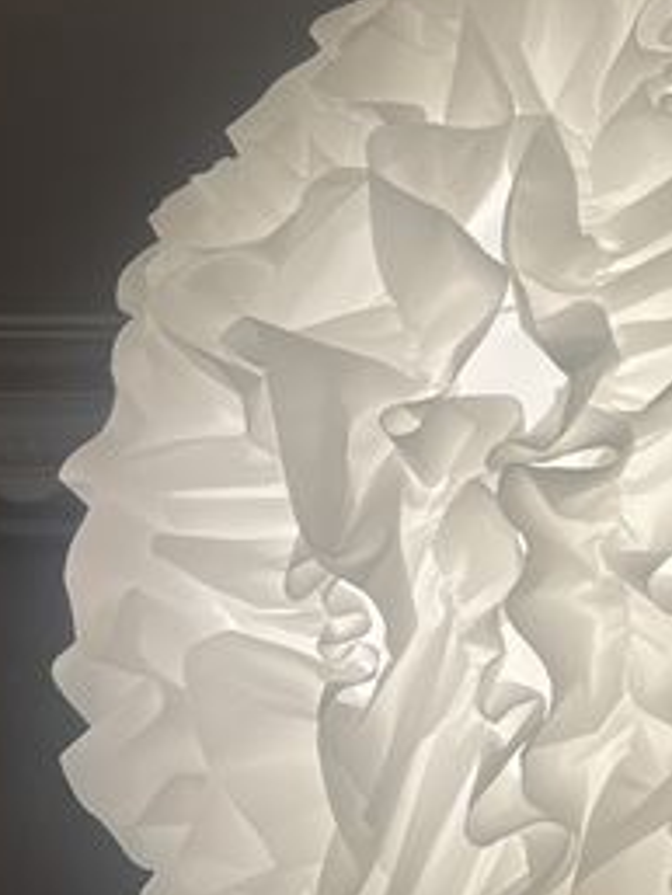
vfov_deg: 19.3
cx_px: 756
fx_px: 2612
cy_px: 195
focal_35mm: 101
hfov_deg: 14.3
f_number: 1.6
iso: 64
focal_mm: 5.1
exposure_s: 1/100
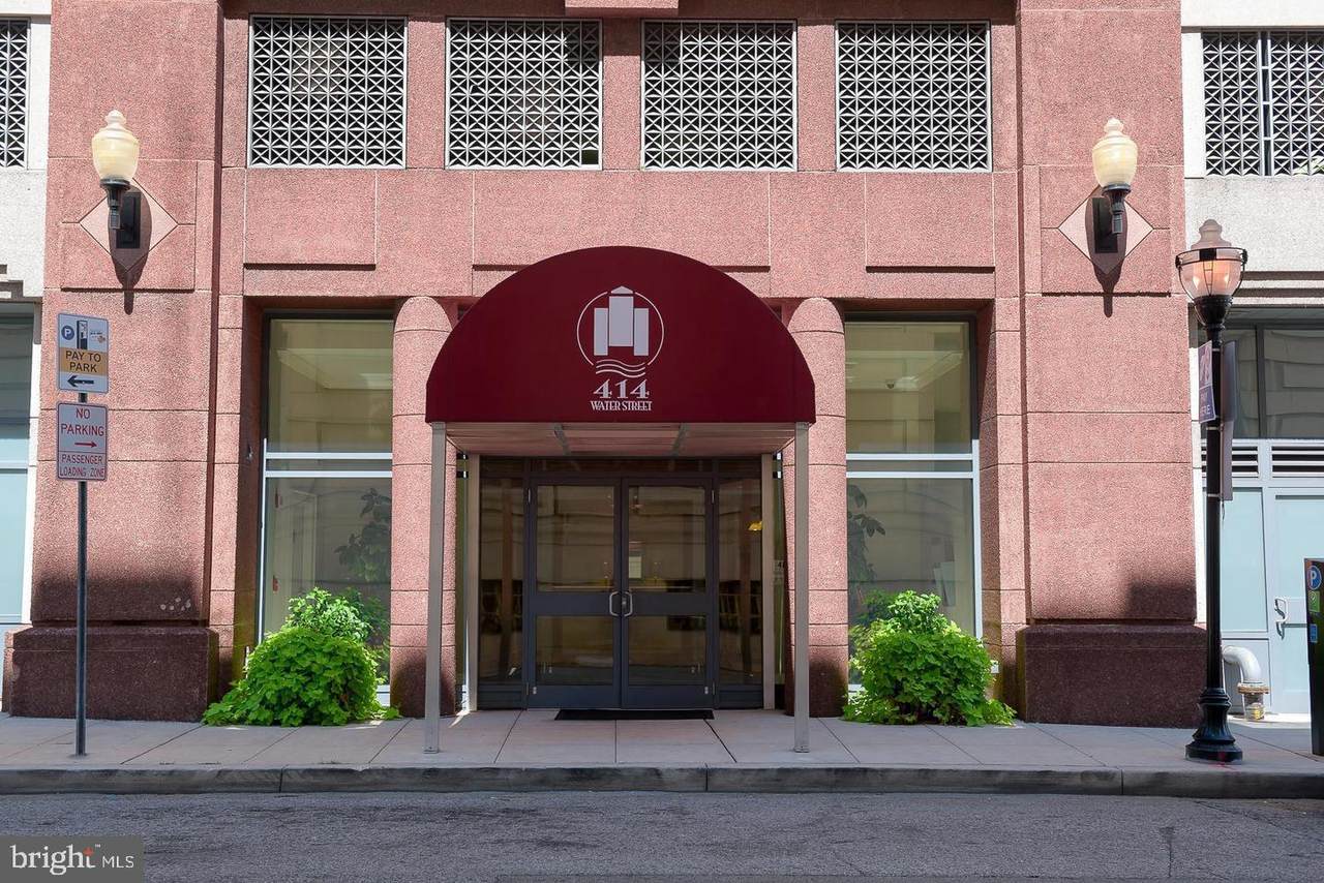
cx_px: 662
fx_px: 1471
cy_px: 442
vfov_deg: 33.4
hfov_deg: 48.4
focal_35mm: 40
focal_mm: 40
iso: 250
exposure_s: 1/60
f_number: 5.6
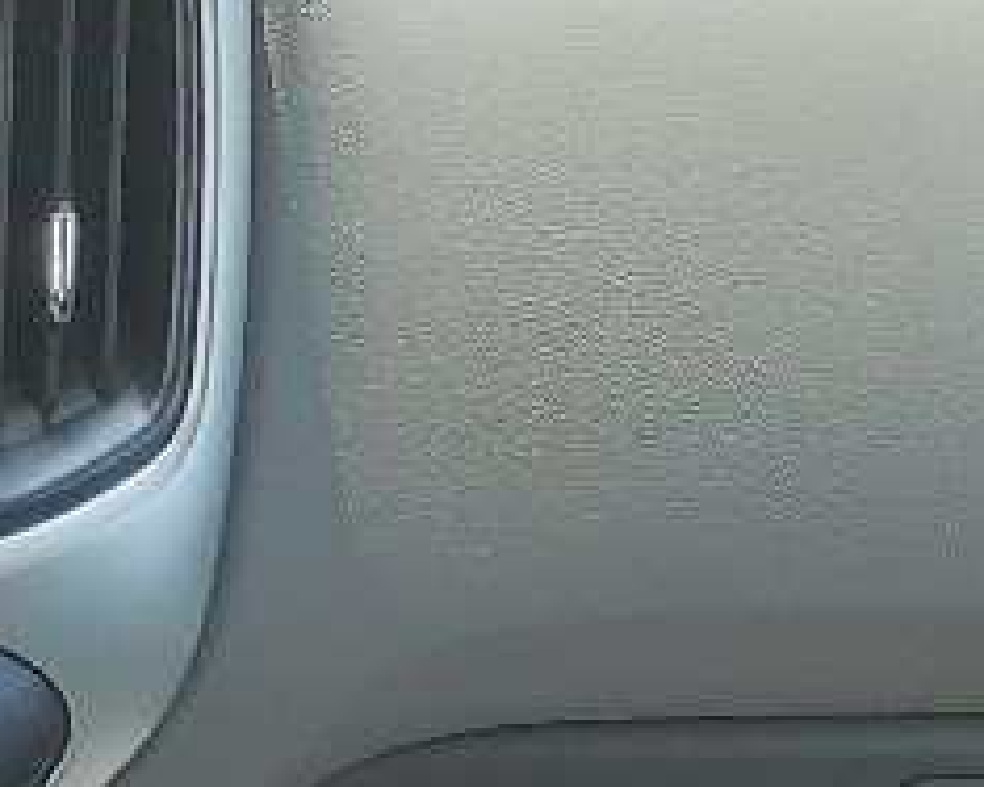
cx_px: -741
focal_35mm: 173
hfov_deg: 10.5
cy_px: 1930
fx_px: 5038
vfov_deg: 8.2
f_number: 1.5
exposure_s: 1/588
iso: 50
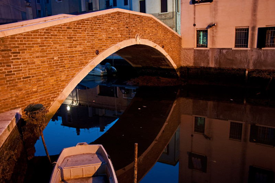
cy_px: 92
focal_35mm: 32
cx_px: 138
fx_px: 240
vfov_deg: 41.6
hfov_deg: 59.6
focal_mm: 21
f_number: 5
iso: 400
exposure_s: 1/2.5
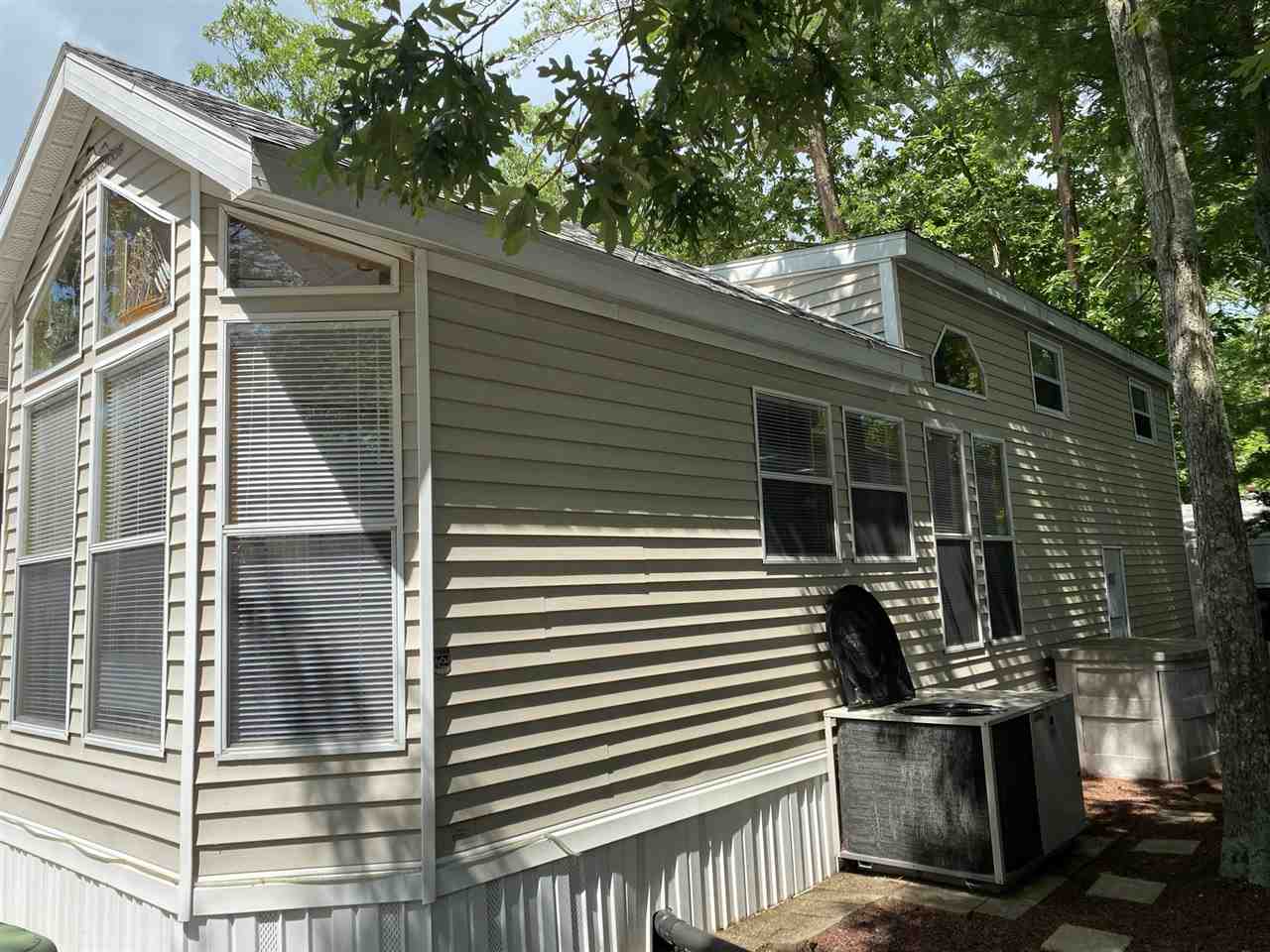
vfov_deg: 53.1
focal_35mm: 26
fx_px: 954
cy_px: 476
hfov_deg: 67.3
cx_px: 635
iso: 32
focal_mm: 4.25
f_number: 1.8
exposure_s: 1/1447
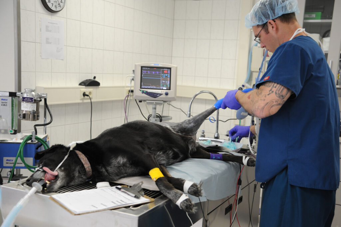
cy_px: 114
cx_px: 170
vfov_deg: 33.3
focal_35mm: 40
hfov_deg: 48.5
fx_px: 379
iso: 1250
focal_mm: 40
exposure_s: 1/80
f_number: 4.5
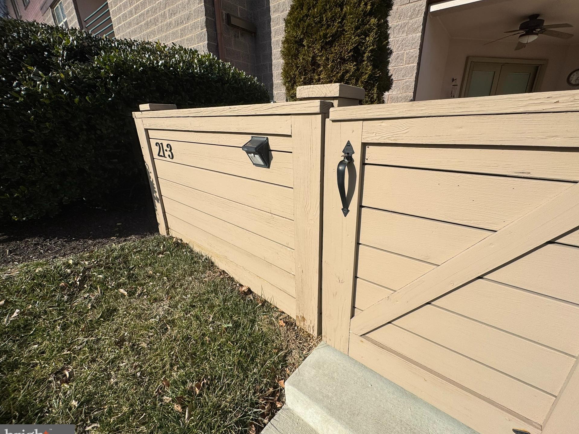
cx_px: 309
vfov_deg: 81.8
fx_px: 251
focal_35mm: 15
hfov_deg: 98.0
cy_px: 217
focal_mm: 2.22
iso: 40
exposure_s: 1/3106
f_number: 2.2
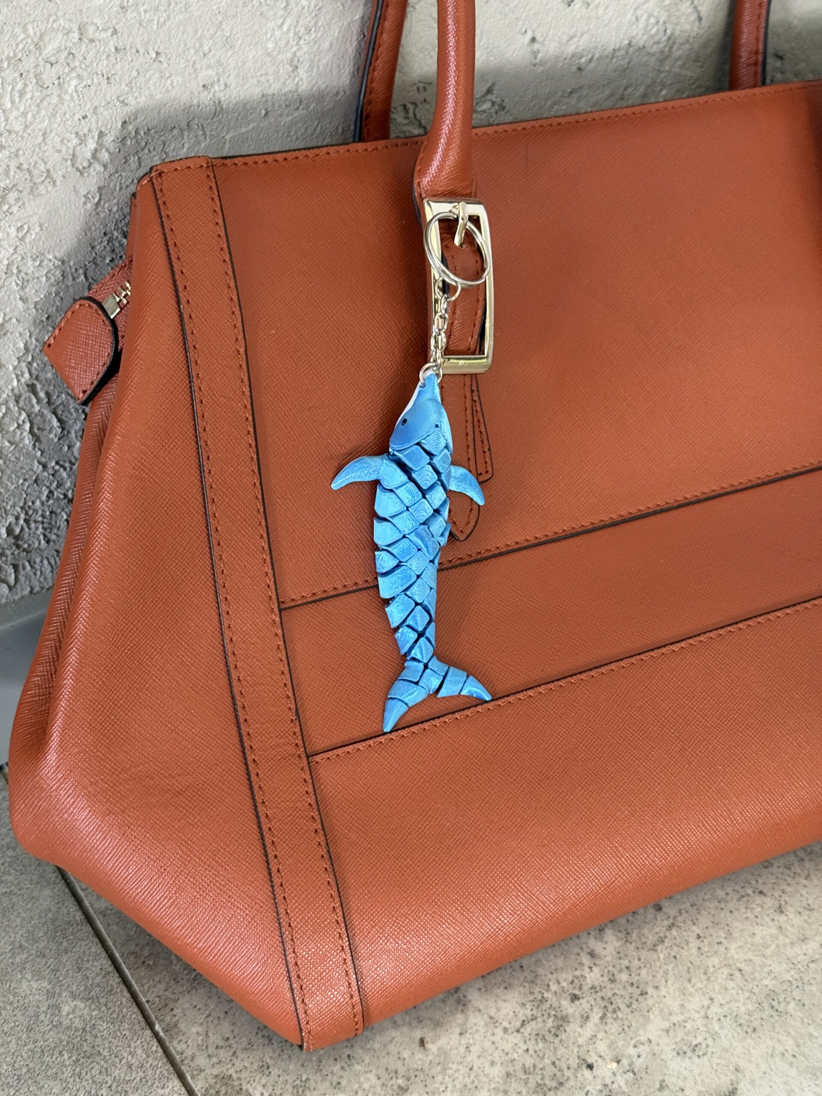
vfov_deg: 39.7
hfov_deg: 30.3
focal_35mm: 48
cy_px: 548
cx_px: 411
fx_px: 1520
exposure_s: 1/60
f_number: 1.78
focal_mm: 6.76
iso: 250
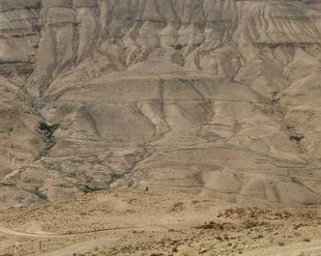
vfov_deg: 17.8
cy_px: 97
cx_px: 23
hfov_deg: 21.7
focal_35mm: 86
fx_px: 816
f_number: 11
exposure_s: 1/125
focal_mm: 29
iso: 100
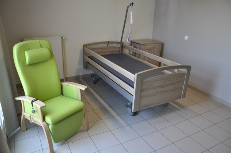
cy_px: 76
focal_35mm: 27
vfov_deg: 47.8
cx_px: 116
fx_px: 173
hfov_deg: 67.4
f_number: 5
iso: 800
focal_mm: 18
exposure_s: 1/100
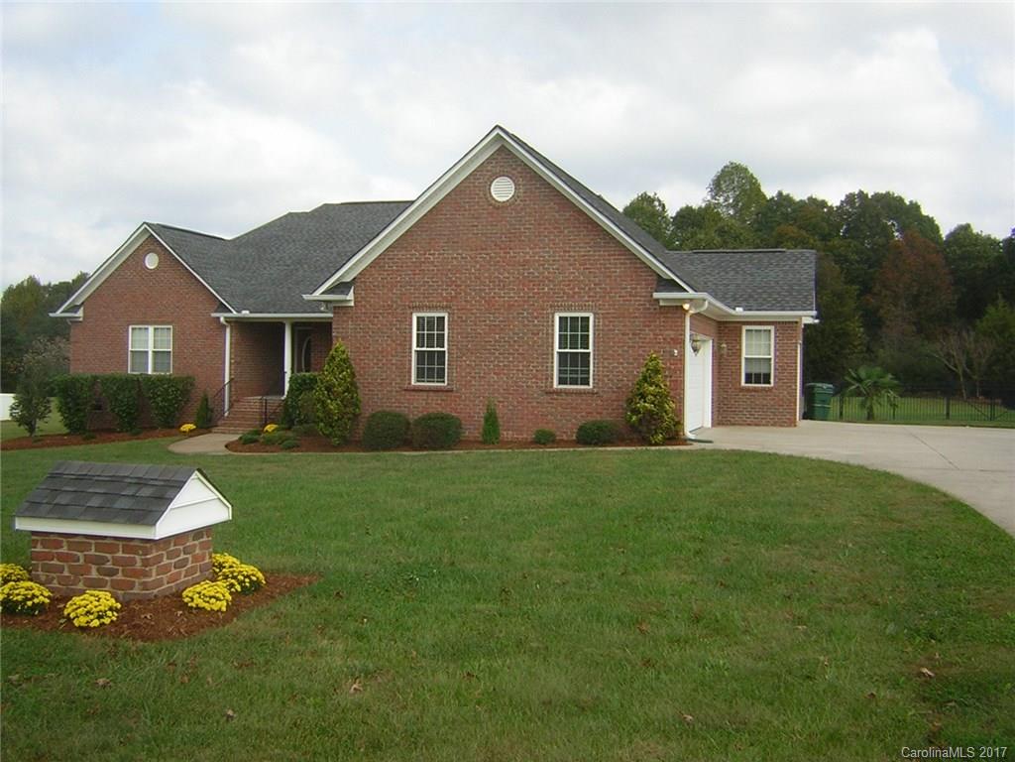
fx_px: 1056
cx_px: 508
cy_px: 381
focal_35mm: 36
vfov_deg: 39.7
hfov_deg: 51.4
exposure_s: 1/258
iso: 50
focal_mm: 4.7
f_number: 5.2
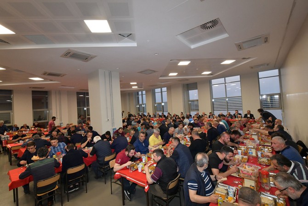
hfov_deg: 96.7
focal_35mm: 16
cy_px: 103
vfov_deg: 73.8
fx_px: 137
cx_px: 154
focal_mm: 16
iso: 4000
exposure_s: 1/60
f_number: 9
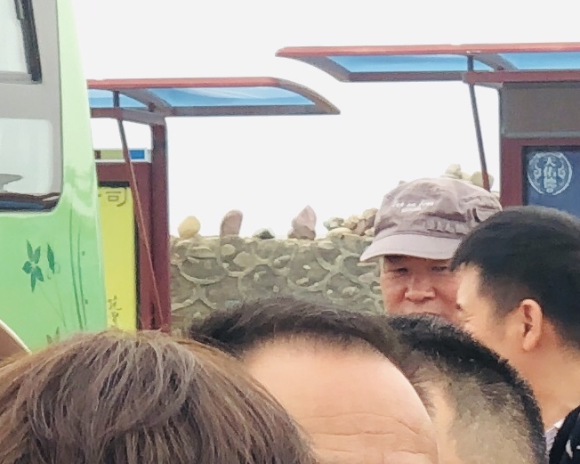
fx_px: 5388
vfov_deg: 4.8
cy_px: 953
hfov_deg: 6.1
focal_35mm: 314
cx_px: 893
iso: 20
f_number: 2.4
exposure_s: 1/120
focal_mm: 6
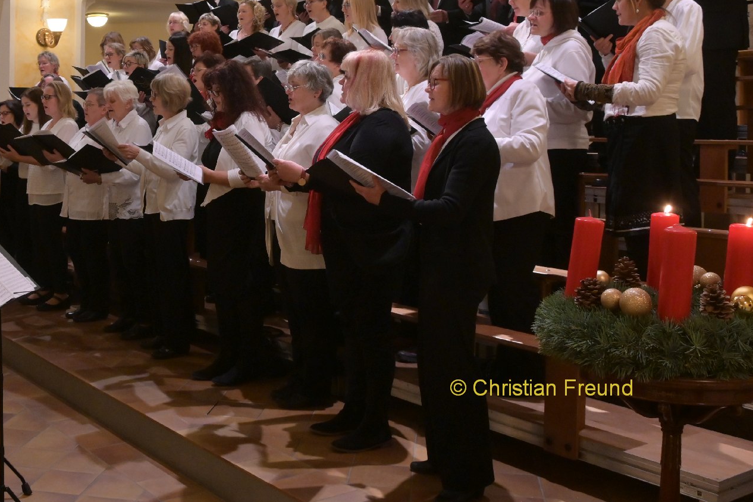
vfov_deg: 27.9
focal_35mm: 48
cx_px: 241
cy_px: 139
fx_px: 999
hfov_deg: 40.7
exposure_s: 1/60
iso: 1600
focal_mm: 21
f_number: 5.6
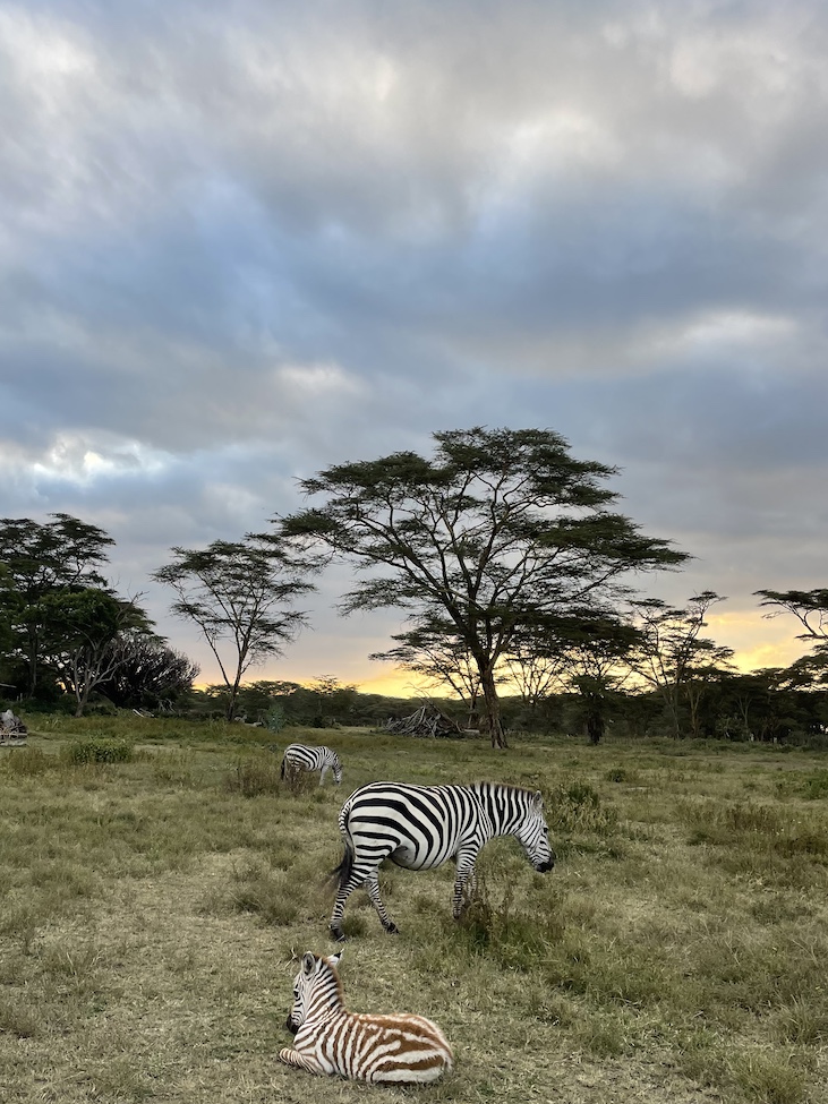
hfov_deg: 44.0
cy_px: 618
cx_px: 342
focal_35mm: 32
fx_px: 1021
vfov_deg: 56.7
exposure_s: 1/242
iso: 32
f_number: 1.6
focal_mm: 4.2
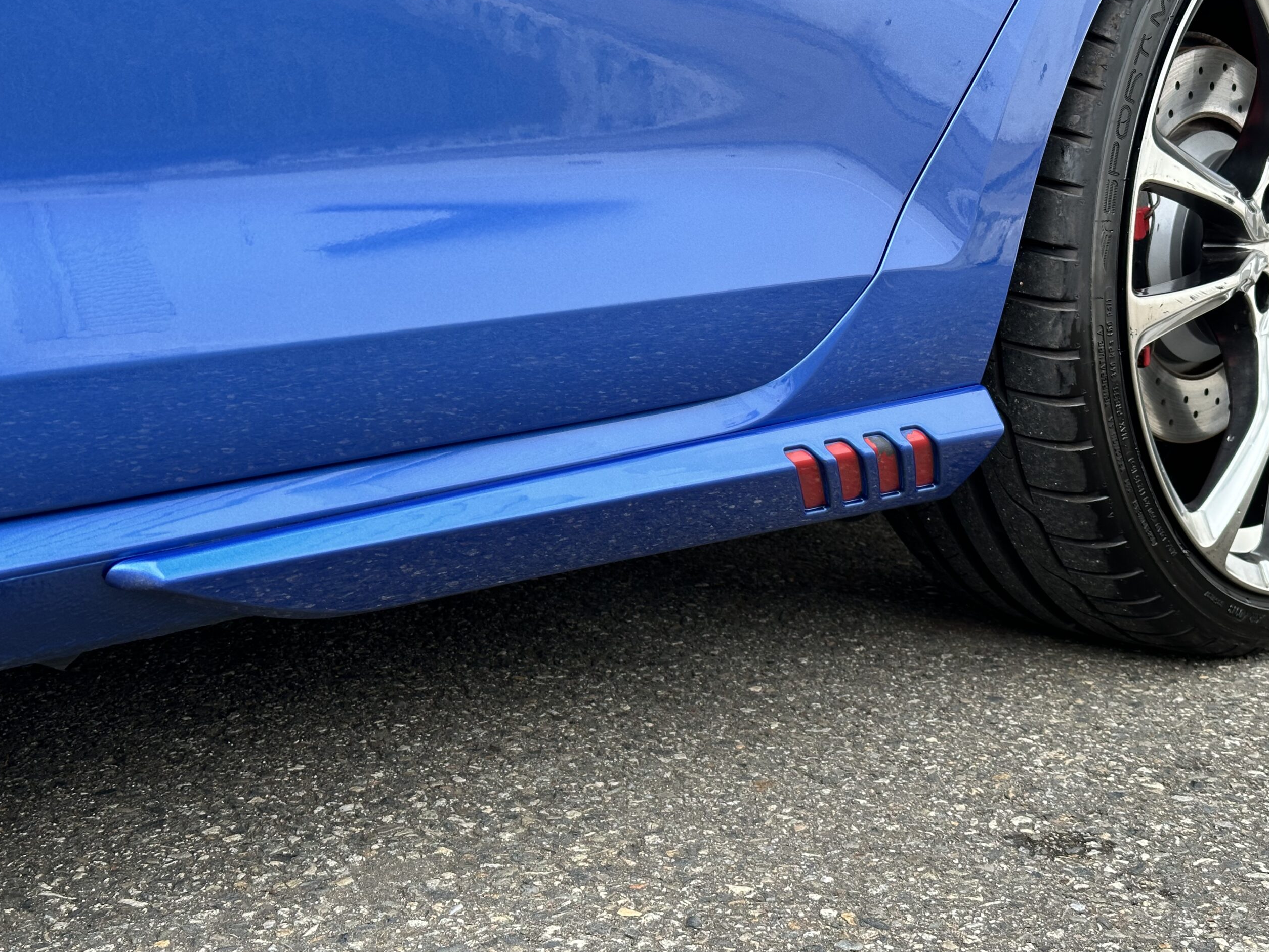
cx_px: 643
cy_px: 470
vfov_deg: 29.7
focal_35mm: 49
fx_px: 1796
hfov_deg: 38.9
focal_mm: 6.86
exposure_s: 1/341
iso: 64
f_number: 1.78
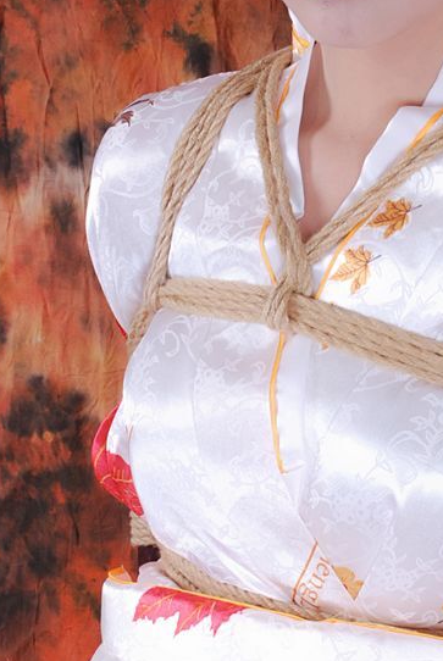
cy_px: 421
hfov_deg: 7.8
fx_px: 3256
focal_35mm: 177
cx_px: 406
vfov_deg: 11.6
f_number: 11
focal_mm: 40
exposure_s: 1/8
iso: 100
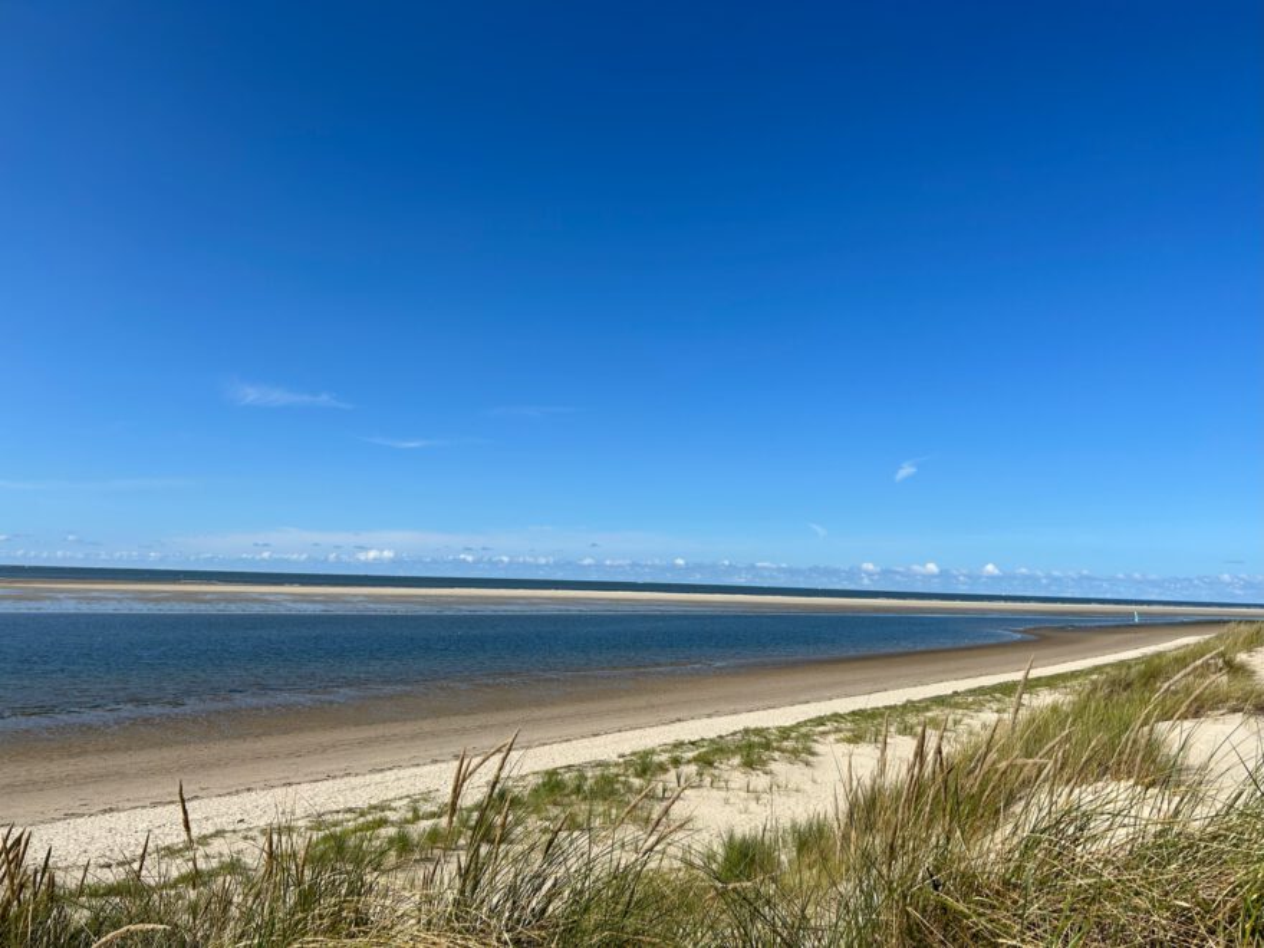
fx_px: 949
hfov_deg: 67.3
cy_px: 474
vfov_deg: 53.1
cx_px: 632
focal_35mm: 26
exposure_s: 1/6993
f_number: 1.5
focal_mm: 5.7
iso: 50
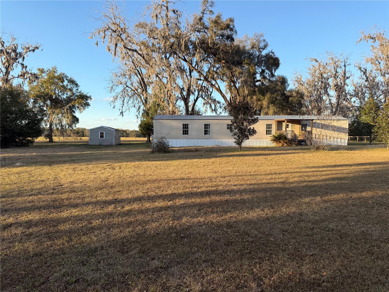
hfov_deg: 71.6
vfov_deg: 56.8
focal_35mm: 24
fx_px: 270
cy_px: 146
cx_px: 194
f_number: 1.78
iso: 80
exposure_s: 1/1230
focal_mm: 6.76
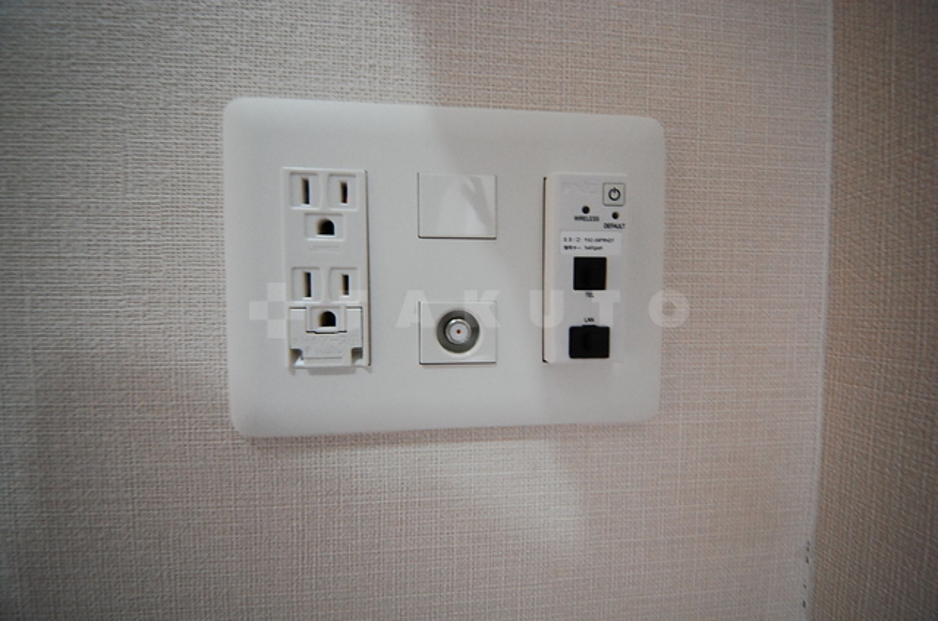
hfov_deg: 112.7
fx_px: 312
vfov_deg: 89.8
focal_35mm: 12
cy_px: 310
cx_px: 469
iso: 1600
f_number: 4.5
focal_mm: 8
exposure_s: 1/13
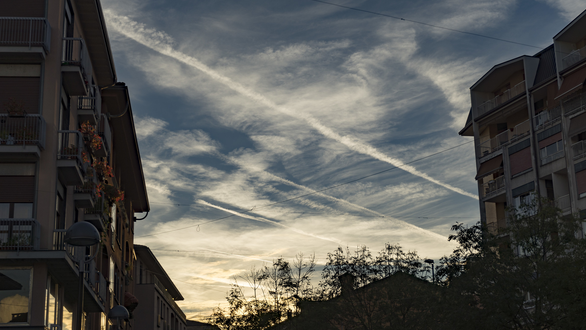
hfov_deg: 37.2
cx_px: 292
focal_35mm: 56
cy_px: 182
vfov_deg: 21.4
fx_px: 870
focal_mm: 53
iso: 100
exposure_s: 1/250
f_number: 11
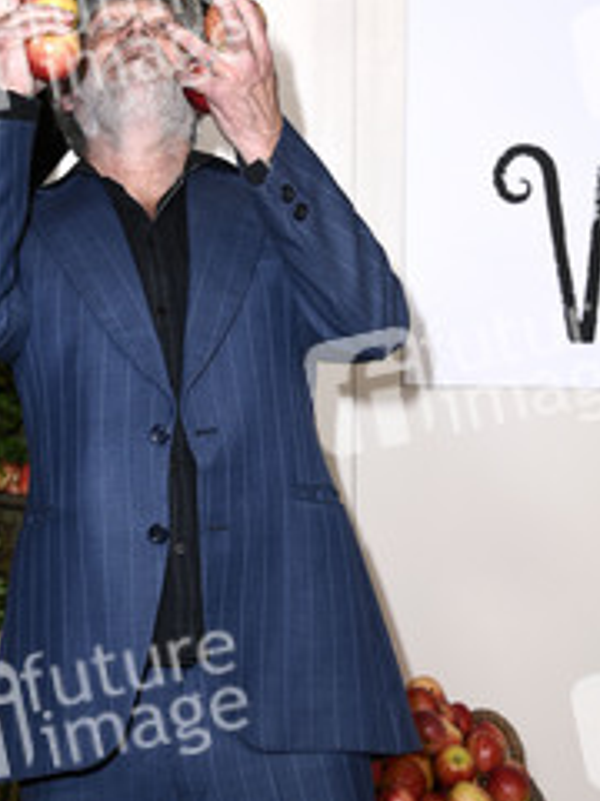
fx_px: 1849
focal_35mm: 80
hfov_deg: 18.4
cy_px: 210
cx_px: 173
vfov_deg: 24.2
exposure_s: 1/250
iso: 500
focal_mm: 50
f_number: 5
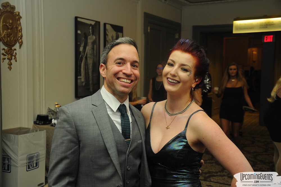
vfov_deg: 29.8
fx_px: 351
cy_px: 94
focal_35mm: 45
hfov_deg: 43.7
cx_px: 140
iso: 400
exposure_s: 1/50
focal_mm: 30
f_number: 4.2
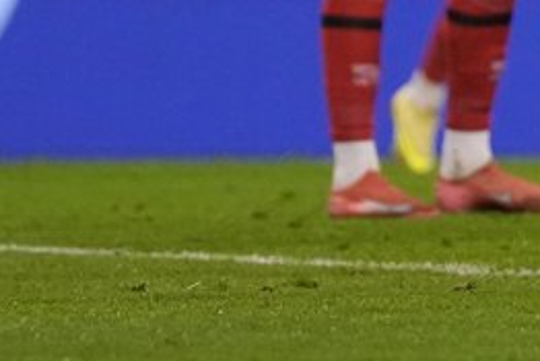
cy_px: -298
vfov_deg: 1.5
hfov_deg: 2.3
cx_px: 1121
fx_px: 13537
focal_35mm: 902
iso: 3200
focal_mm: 197
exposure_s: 1/1250
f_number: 2.8
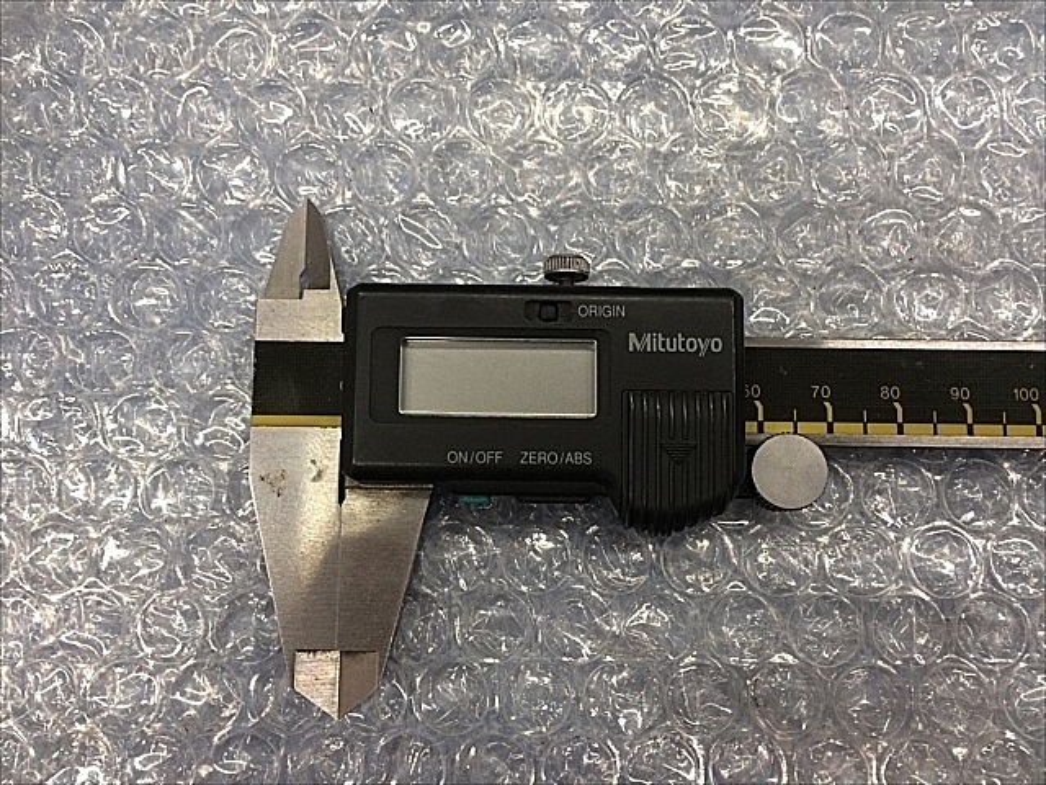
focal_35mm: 29
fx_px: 876
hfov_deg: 61.7
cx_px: 523
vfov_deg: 48.2
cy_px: 392
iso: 64
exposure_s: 1/30
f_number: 2.2
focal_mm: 4.15
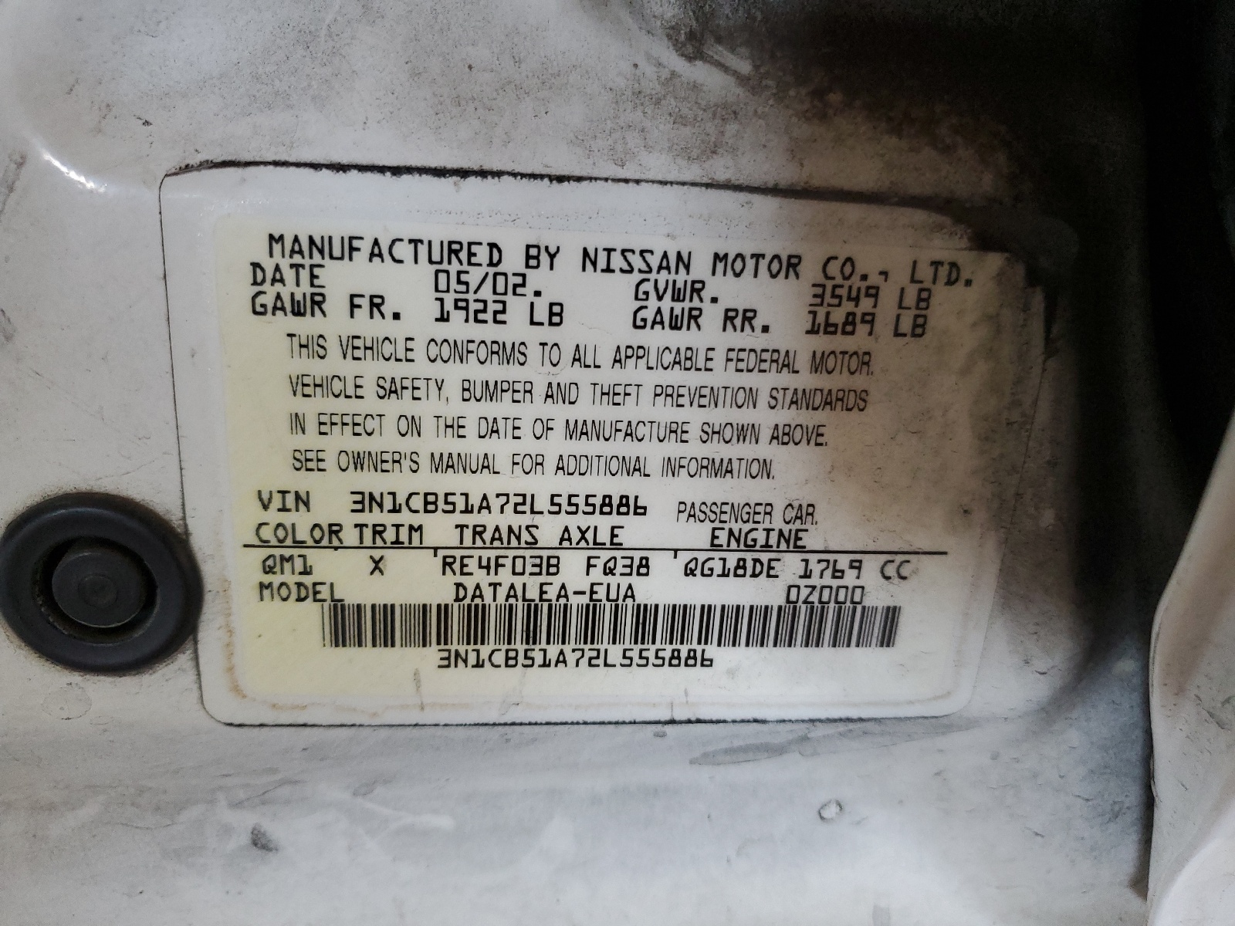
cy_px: 463
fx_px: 928
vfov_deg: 53.1
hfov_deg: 67.3
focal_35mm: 26
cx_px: 618
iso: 162
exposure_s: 1/60.2
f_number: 1.5
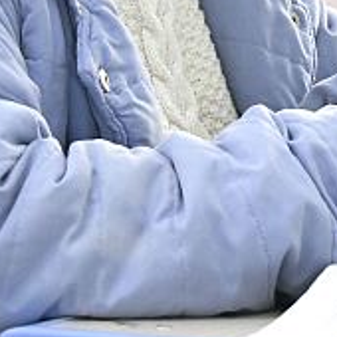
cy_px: -176
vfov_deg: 1.9
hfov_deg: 1.9
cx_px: 442
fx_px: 9902
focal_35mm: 899
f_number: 5
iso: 5000
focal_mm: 150
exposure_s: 1/100
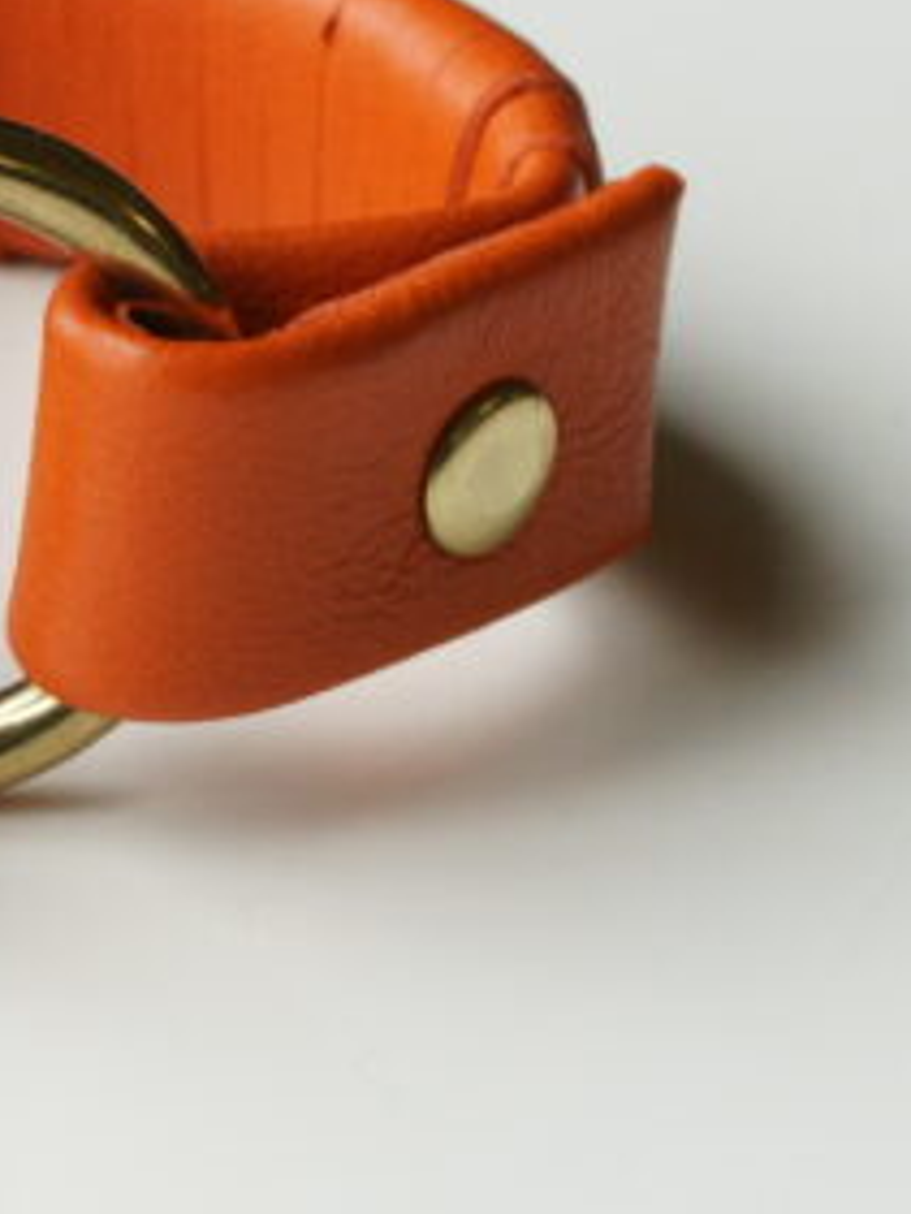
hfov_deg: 8.1
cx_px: 168
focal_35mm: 184
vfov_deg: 10.8
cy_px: 620
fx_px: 6443
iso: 400
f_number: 7.1
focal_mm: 35
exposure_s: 1/60
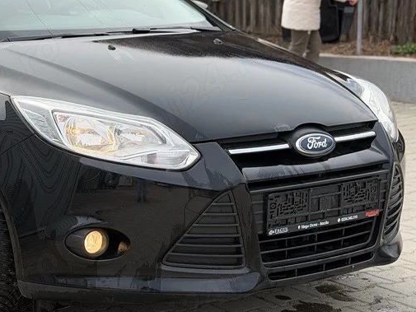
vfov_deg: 15.5
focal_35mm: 95
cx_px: 25
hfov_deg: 20.2
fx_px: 1142
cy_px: 109
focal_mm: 6.76
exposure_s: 1/2208
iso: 64
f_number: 1.78
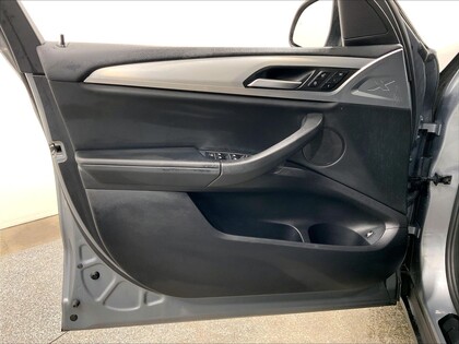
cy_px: 172
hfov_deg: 61.7
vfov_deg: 48.2
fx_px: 385
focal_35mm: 29
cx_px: 230
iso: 64
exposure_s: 1/68
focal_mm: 3
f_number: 1.8
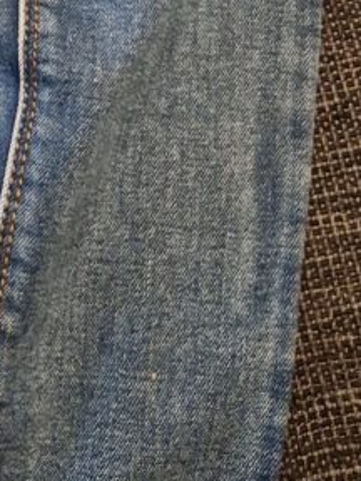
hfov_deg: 12.4
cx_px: -231
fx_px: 1557
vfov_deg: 15.2
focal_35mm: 112
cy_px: -384
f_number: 1.8
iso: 400
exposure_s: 1/100
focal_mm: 5.4
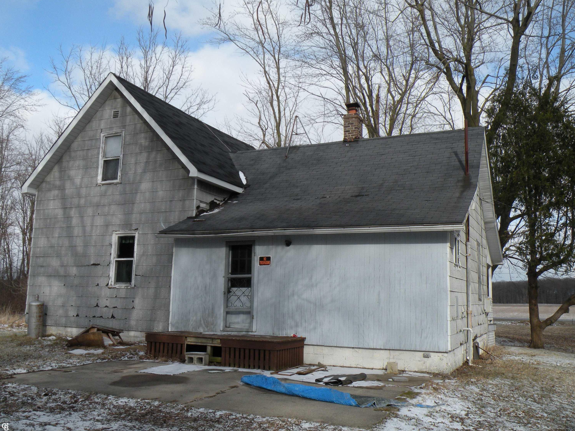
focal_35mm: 34
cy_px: 215
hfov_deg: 54.0
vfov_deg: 41.8
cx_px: 289
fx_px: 565
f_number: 6.3
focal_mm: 5.8
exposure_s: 1/236
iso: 64
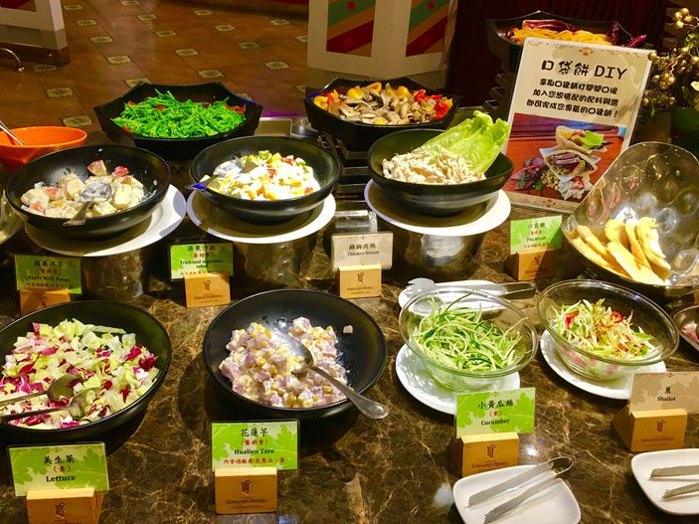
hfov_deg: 55.2
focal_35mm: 33
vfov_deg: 42.9
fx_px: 666
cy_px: 265
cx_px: 307
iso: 25
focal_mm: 4.15
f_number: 2.2
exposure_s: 1/15
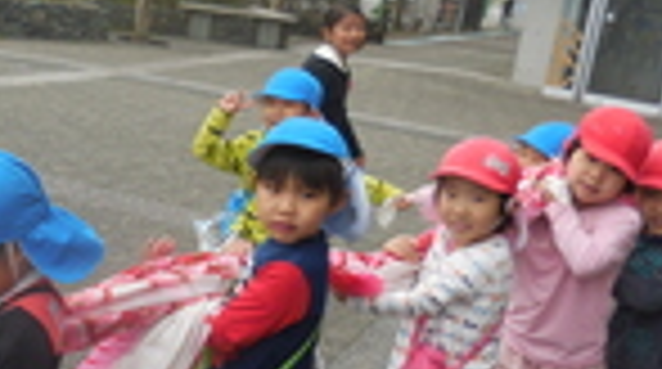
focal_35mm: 65
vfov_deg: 18.4
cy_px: 202
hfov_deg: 31.3
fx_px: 1139
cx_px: 99
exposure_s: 1/400
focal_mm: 4.5
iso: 125
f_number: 3.3
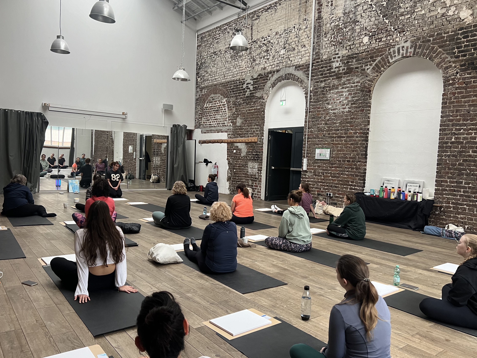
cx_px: 241
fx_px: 372
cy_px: 178
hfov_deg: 65.3
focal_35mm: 27
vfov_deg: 51.4
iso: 125
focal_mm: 5.7
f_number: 1.5
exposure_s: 1/69
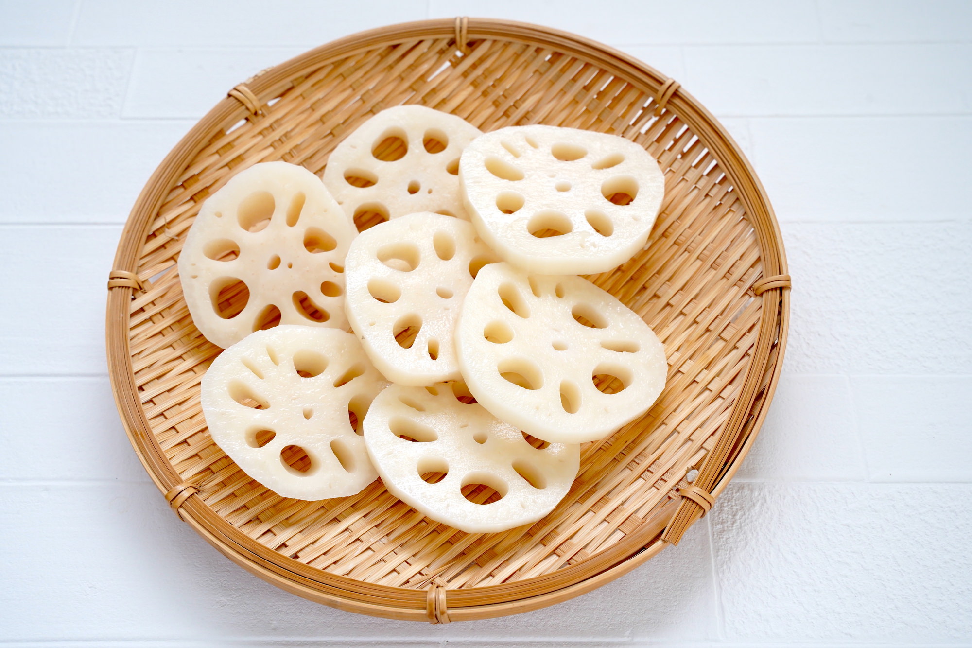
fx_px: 1196
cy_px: 324
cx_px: 486
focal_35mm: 44
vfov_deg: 30.3
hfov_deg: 44.2
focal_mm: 44.3
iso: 1250
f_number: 10
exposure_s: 1/30
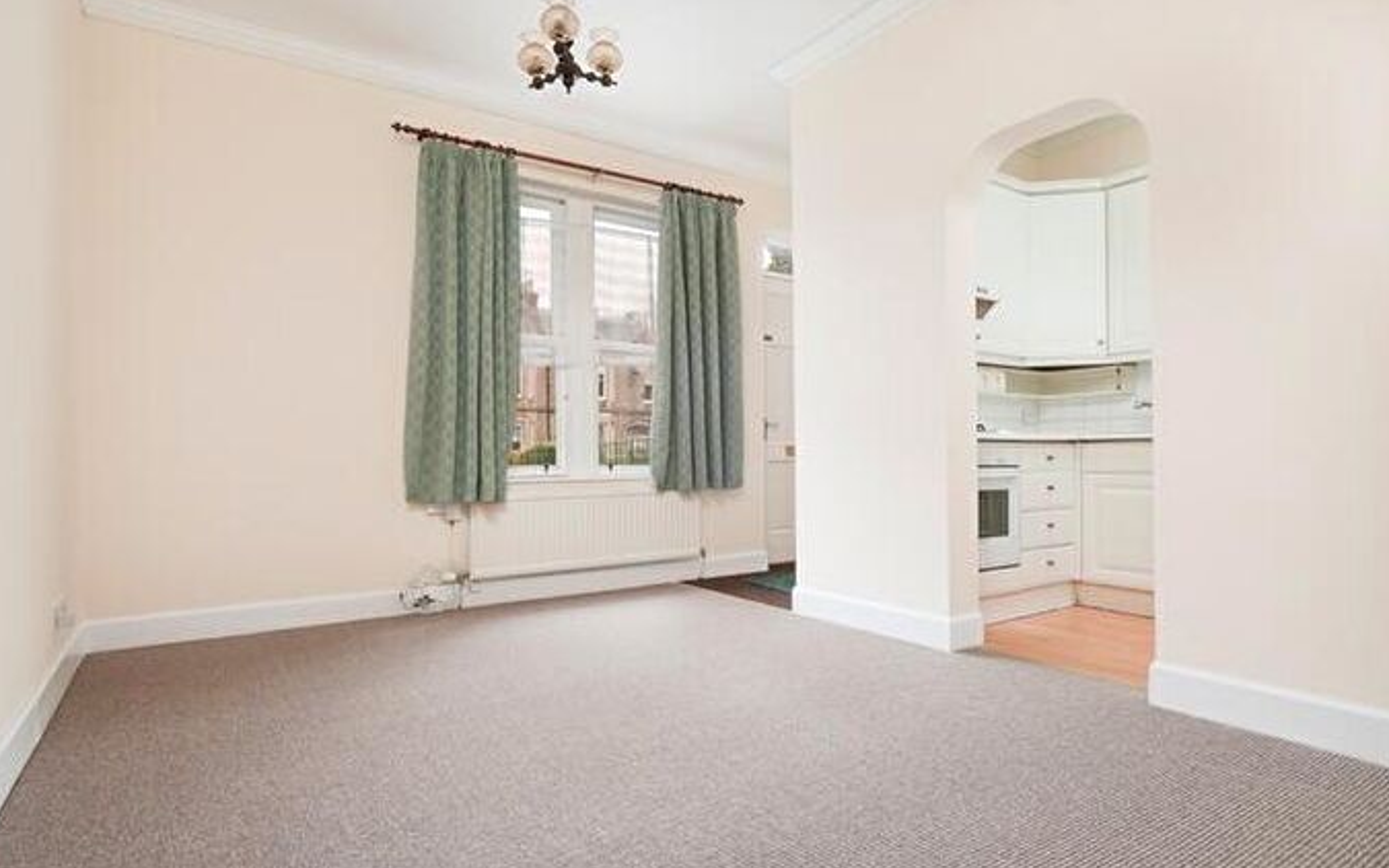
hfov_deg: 88.0
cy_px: 439
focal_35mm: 19
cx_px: 698
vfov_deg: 62.2
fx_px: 719
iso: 200
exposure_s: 1/80
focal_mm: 12
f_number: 9
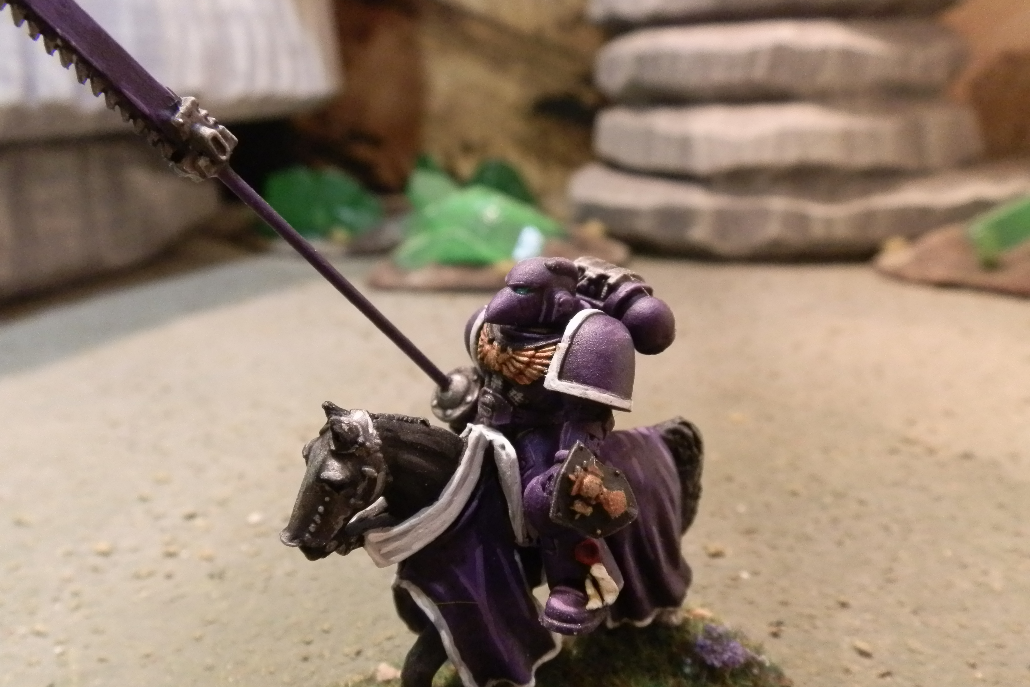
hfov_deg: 61.9
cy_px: 360
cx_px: 502
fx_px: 858
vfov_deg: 43.6
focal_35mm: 30
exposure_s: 1/40
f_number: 3.1
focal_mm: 5
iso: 400
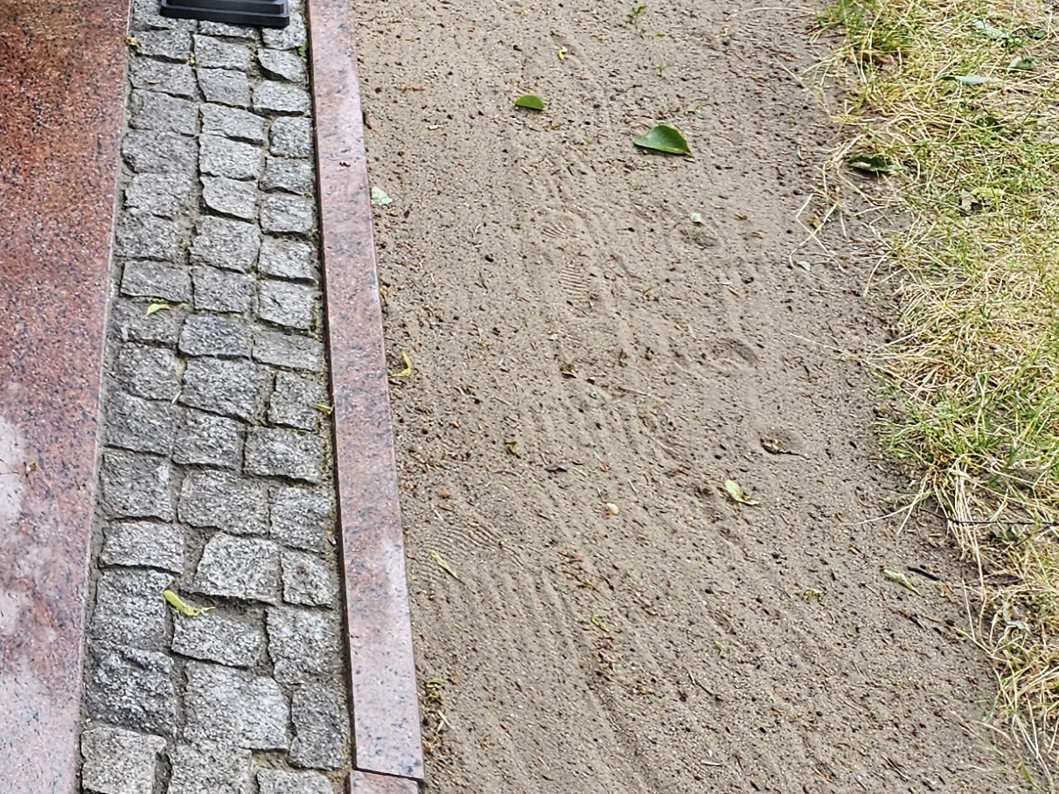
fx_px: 2325
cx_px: -445
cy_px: -104
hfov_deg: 22.1
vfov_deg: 18.6
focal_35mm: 76
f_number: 1.8
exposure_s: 1/180
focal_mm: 5.4
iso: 40
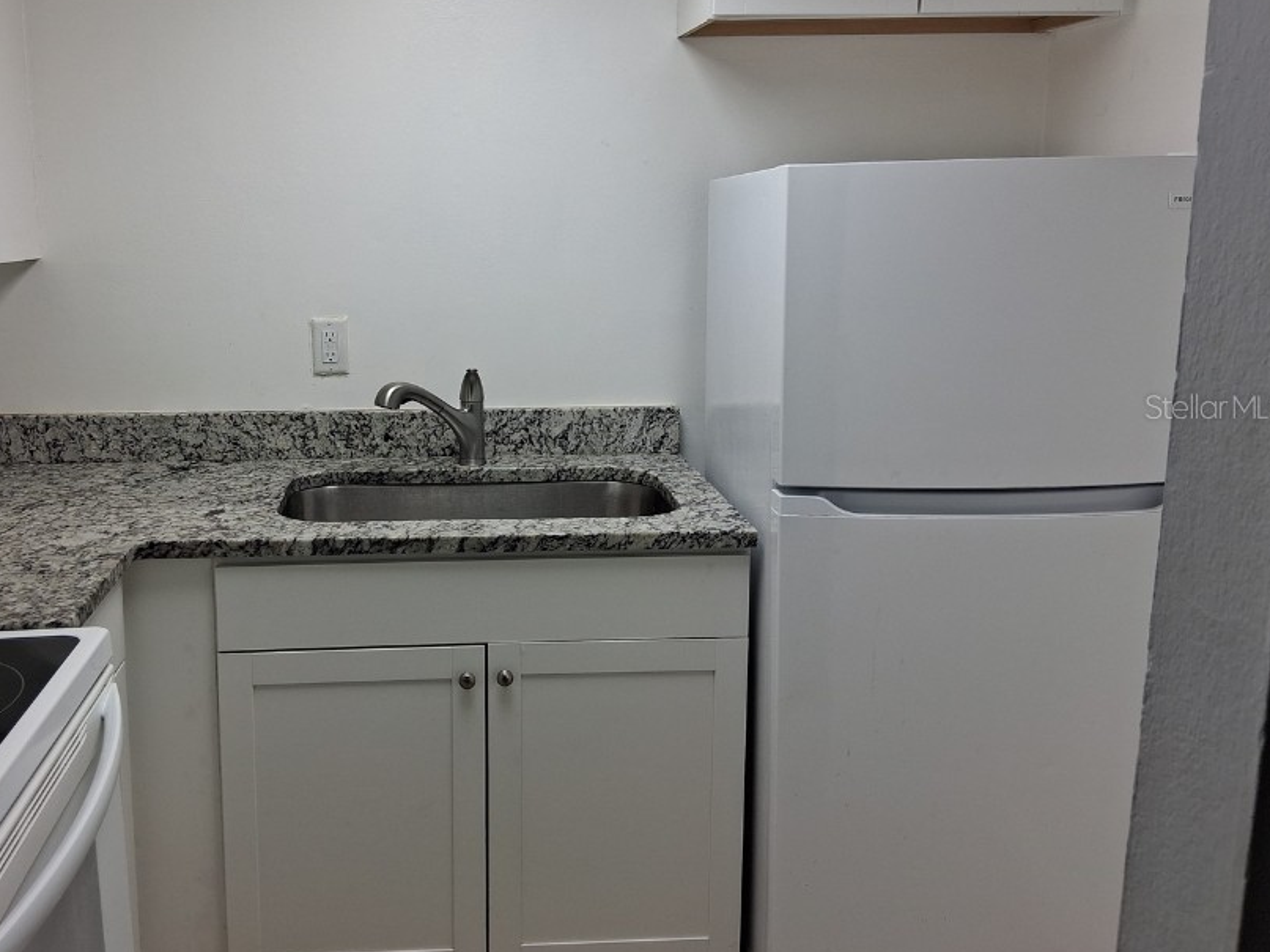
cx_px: 488
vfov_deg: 42.8
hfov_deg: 54.8
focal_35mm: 33
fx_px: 1211
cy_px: 406
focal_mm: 3.98
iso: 40
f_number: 1.8
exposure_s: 1/120
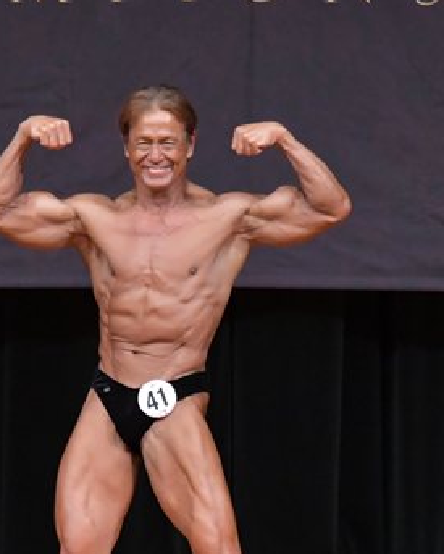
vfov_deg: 3.4
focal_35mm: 572
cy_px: 386
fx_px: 9383
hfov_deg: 2.7
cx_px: 178
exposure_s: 1/400
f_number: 5.6
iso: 5000
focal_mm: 180
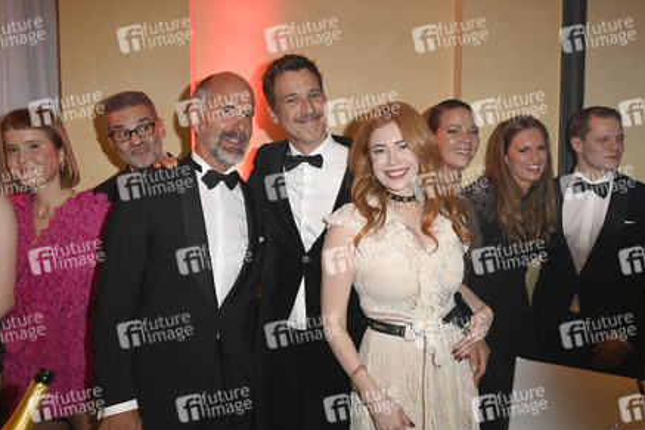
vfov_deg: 41.1
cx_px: 322
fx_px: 573
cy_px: 220
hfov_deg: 58.7
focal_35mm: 32
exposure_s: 1/80
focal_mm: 31
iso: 2000
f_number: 5.6
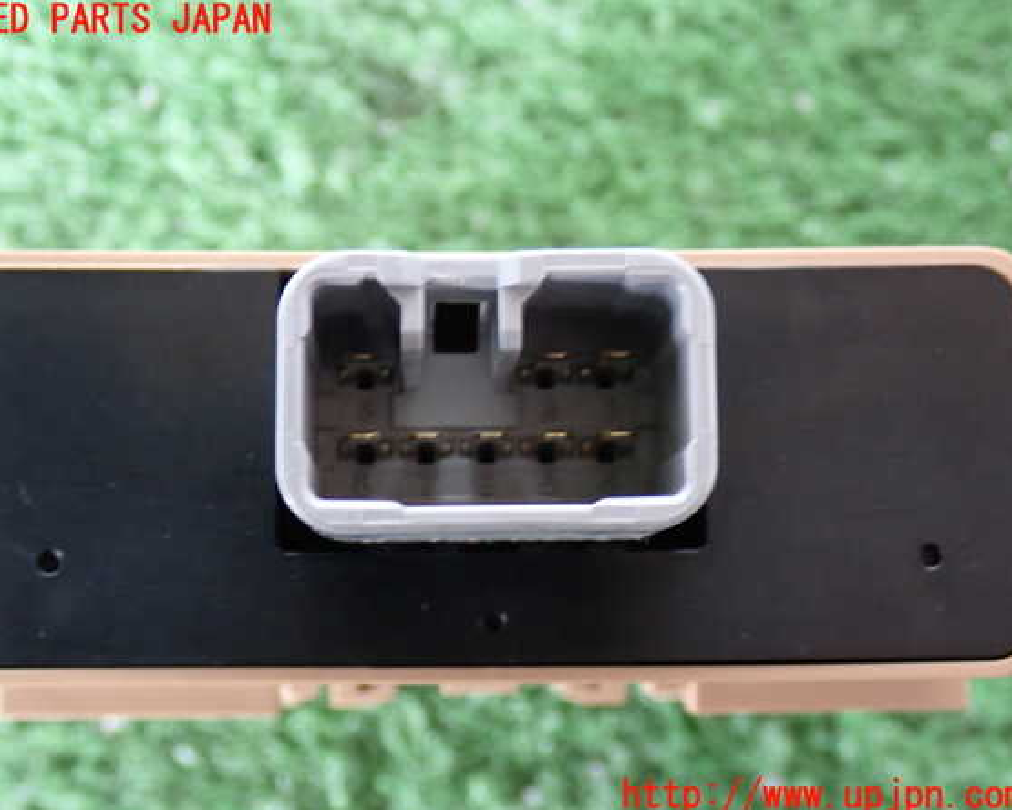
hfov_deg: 33.0
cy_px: 409
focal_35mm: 57
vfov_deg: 26.7
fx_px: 1707
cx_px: 487
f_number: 3.3
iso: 1000
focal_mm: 9.65
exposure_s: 1/13
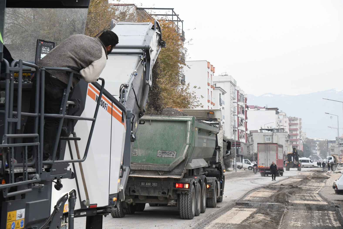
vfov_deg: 18.2
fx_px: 715
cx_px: 172
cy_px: 114
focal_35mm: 75
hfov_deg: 27.0
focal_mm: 75
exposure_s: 1/500
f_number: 7.1
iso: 3200
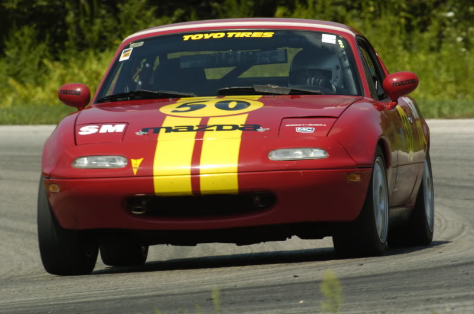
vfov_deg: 1.3
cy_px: 157
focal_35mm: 1050
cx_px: 237
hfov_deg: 2.0
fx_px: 13797
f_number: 16
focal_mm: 700
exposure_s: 1/160
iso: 200
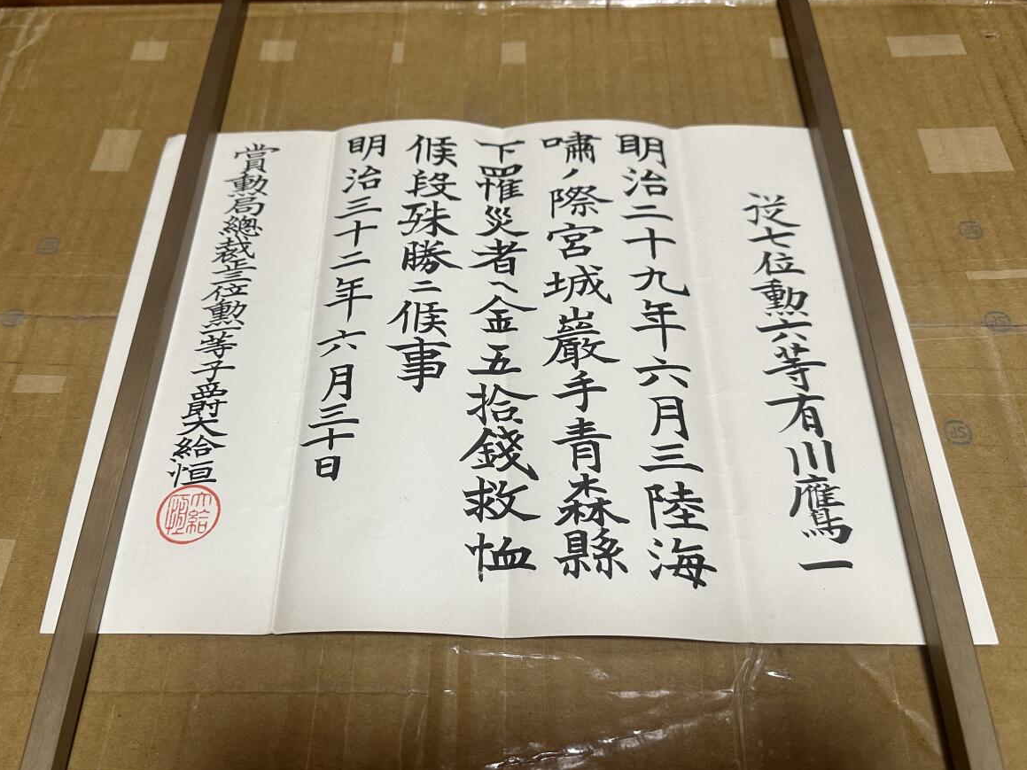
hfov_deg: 61.5
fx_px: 860
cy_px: 383
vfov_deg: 48.2
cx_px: 453
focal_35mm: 29
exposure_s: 1/50
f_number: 1.78
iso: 160
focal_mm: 6.86
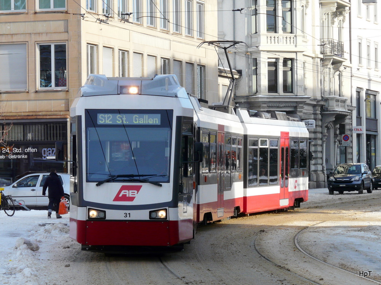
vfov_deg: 9.1
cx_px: 190
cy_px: 142
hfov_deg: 12.0
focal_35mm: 164
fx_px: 1805
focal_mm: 27
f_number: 5.6
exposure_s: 1/250
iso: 100
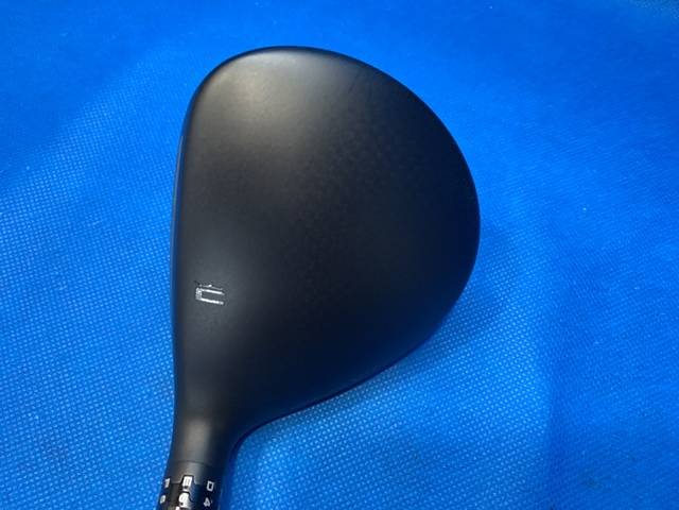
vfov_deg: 53.1
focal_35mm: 26
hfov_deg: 67.3
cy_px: 255
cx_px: 340
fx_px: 510
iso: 125
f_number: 1.8
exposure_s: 1/60
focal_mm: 4.25
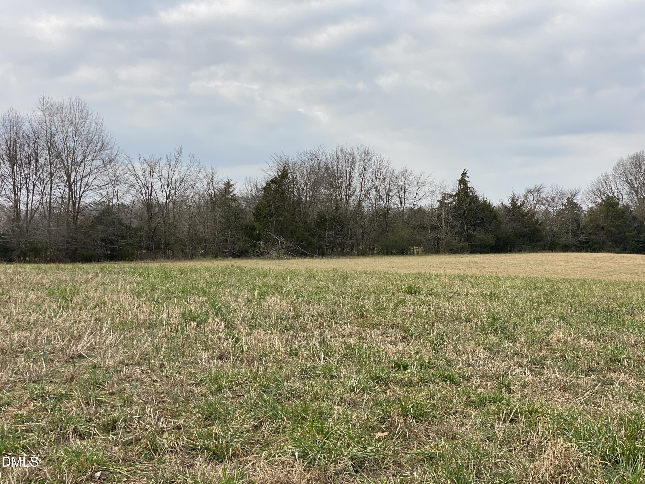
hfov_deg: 36.8
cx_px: 322
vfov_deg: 28.0
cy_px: 242
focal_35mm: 52
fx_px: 969
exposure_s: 1/761
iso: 20
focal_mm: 6
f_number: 2
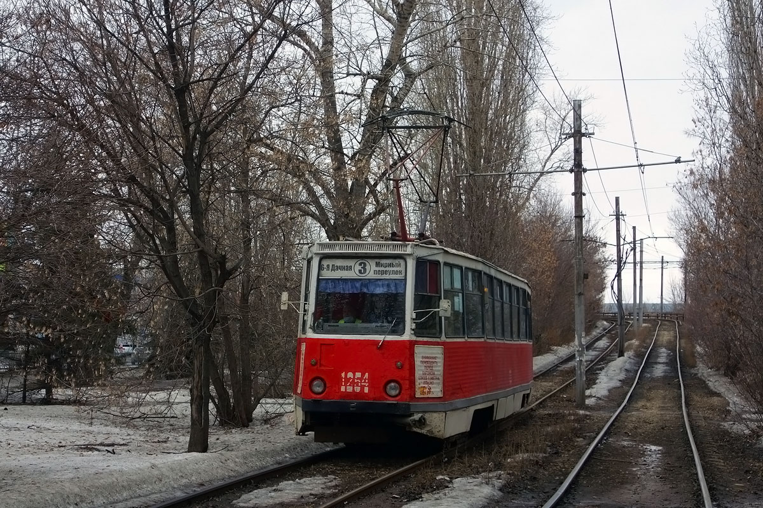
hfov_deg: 42.7
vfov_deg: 29.2
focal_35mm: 46
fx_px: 975
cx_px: 382
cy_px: 254
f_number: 3.2
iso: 125
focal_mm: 16.99
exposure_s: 1/500
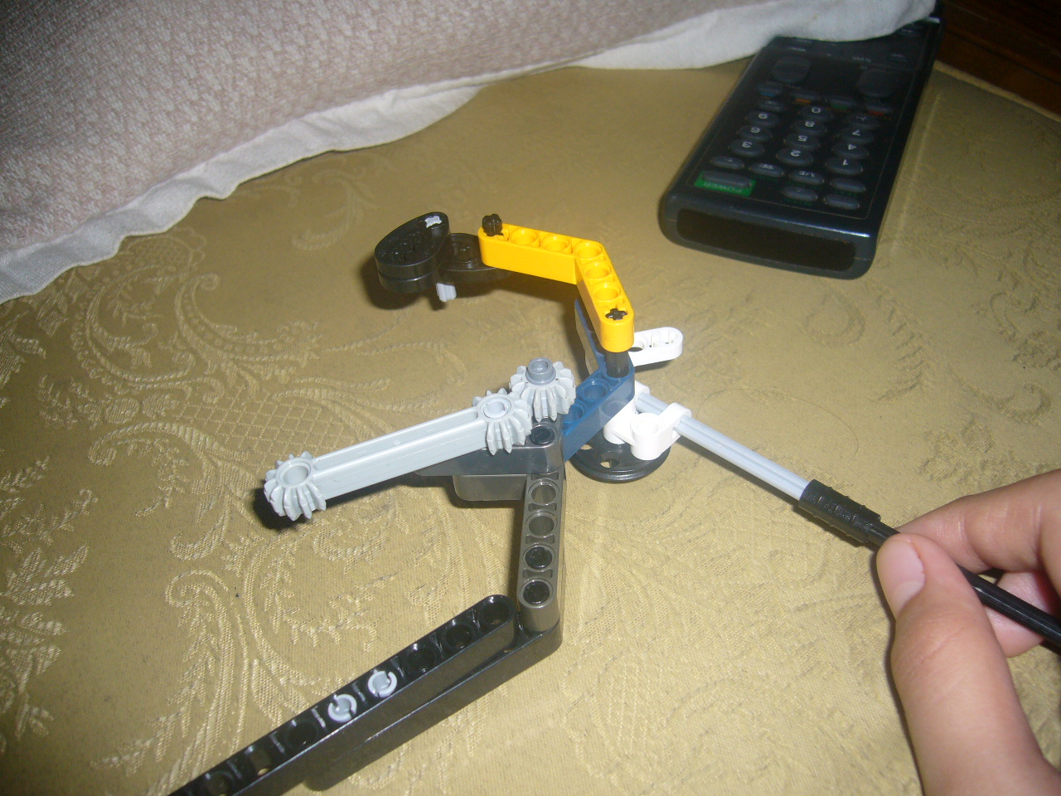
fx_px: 1073
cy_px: 398
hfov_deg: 52.6
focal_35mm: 35
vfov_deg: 40.7
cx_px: 530
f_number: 2.8
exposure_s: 1/60
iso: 100
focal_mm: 5.8
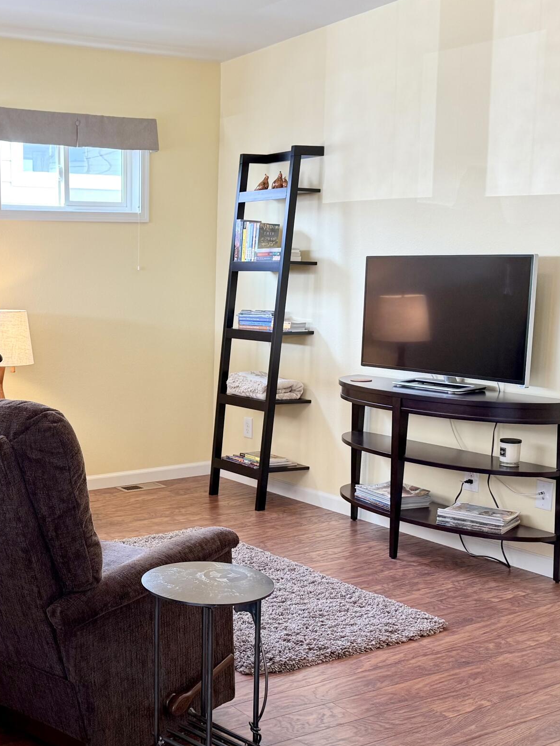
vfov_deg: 41.2
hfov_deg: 30.5
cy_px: 419
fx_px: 992
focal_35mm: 46
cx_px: 84
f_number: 1.78
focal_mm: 6.76
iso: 160
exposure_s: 1/120
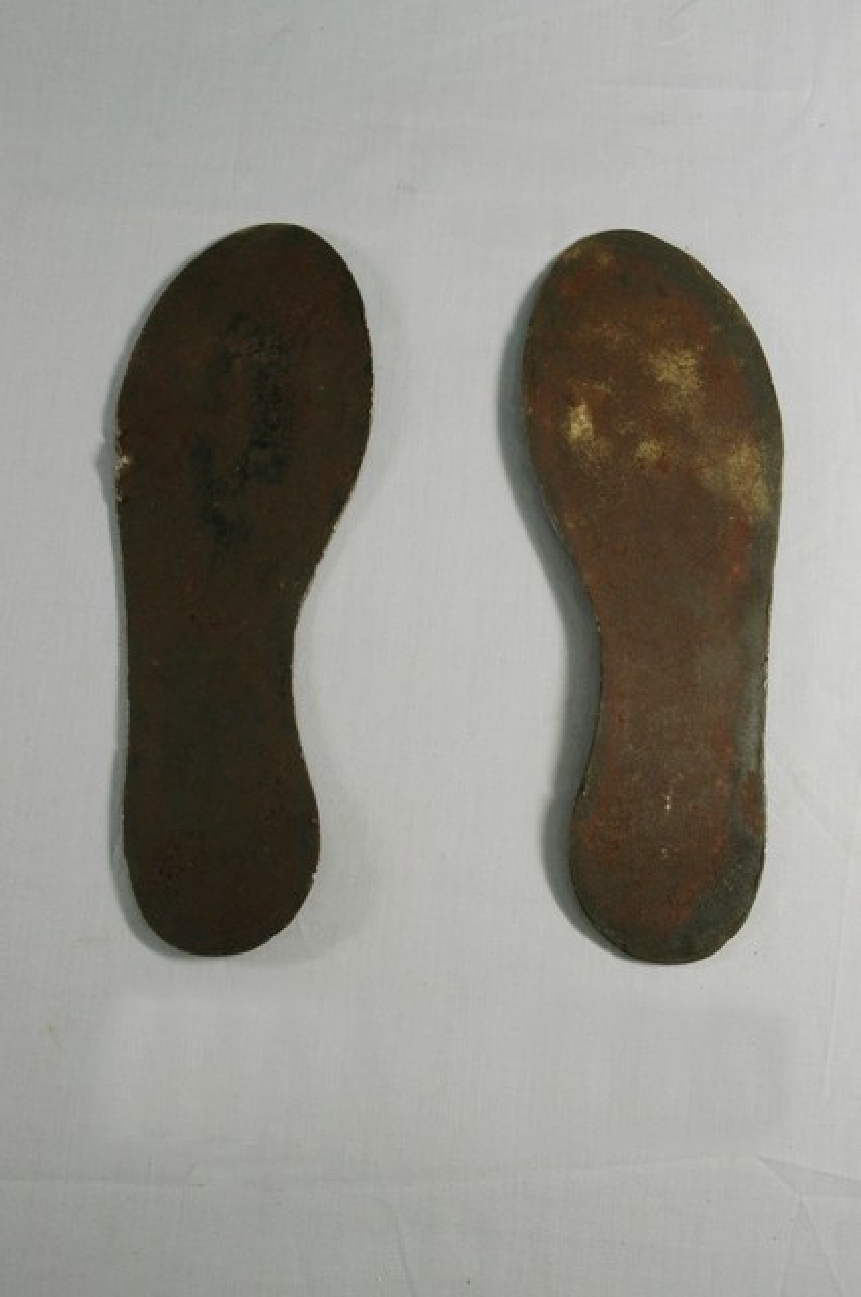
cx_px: 430
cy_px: 648
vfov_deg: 48.0
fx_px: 1457
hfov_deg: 32.9
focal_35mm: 40
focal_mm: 27
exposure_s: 1/5
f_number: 10
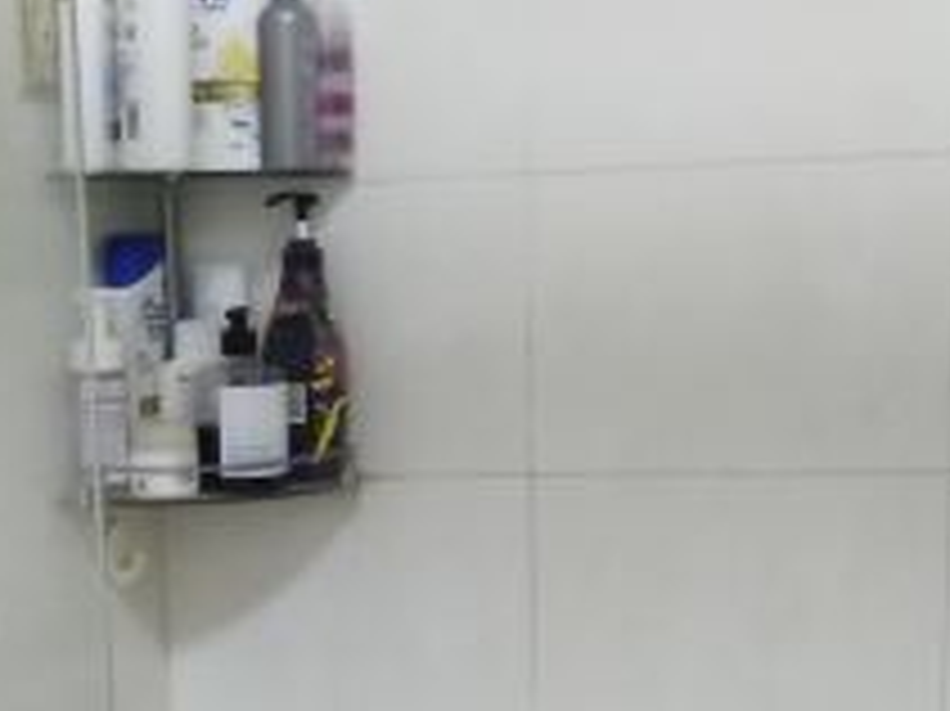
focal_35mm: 114
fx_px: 3127
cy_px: 1130
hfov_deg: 17.2
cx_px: 261
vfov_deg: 12.2
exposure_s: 1/33.3
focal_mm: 3.95
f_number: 1.8
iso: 481
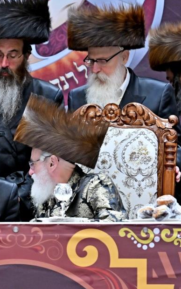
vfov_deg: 4.6
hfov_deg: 2.9
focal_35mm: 454
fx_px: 3580
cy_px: 145
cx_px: -44
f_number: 2.8
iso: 640
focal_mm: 180
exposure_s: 1/800
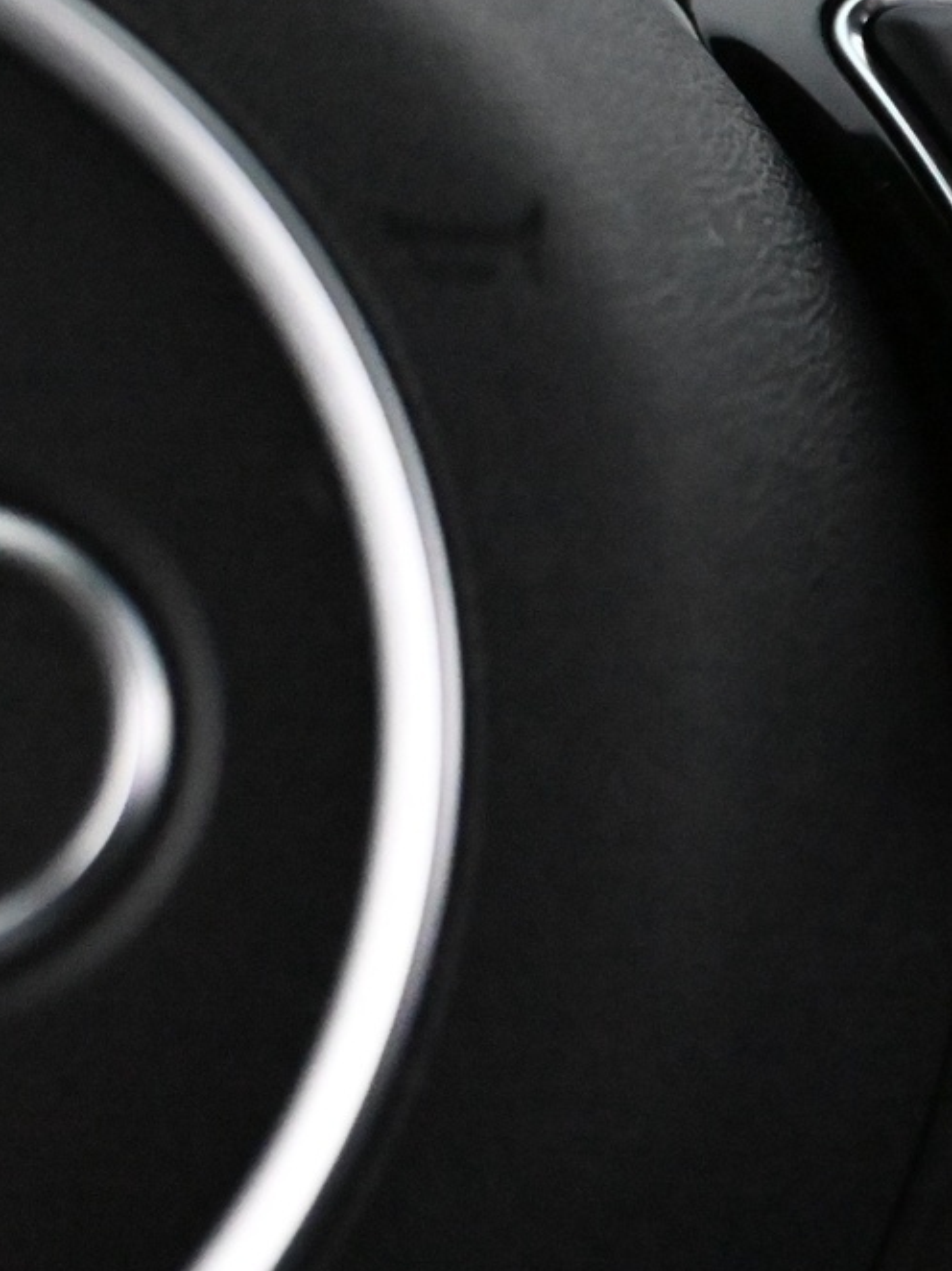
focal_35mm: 81
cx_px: 1514
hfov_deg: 16.3
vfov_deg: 24.0
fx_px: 2979
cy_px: 426
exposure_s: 1/125
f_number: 4.2
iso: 12800
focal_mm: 23
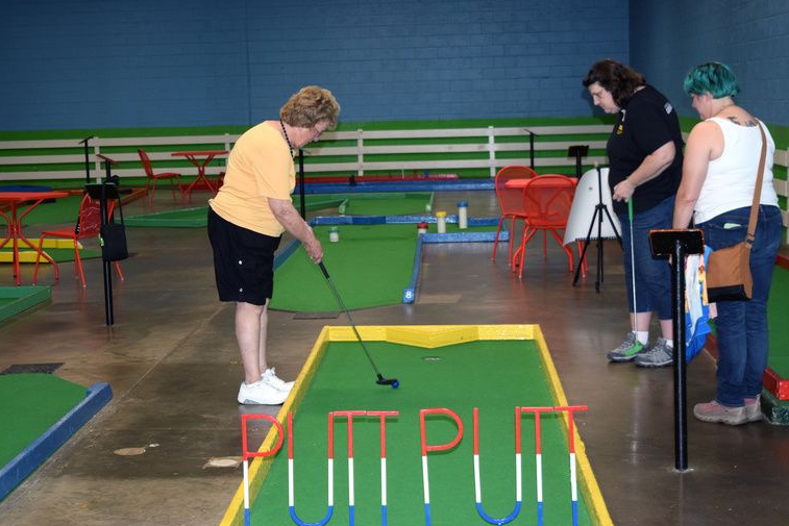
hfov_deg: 27.7
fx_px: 1600
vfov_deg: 18.7
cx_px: 396
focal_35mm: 73
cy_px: 265
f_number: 5.3
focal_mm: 48
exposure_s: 1/60
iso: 1100
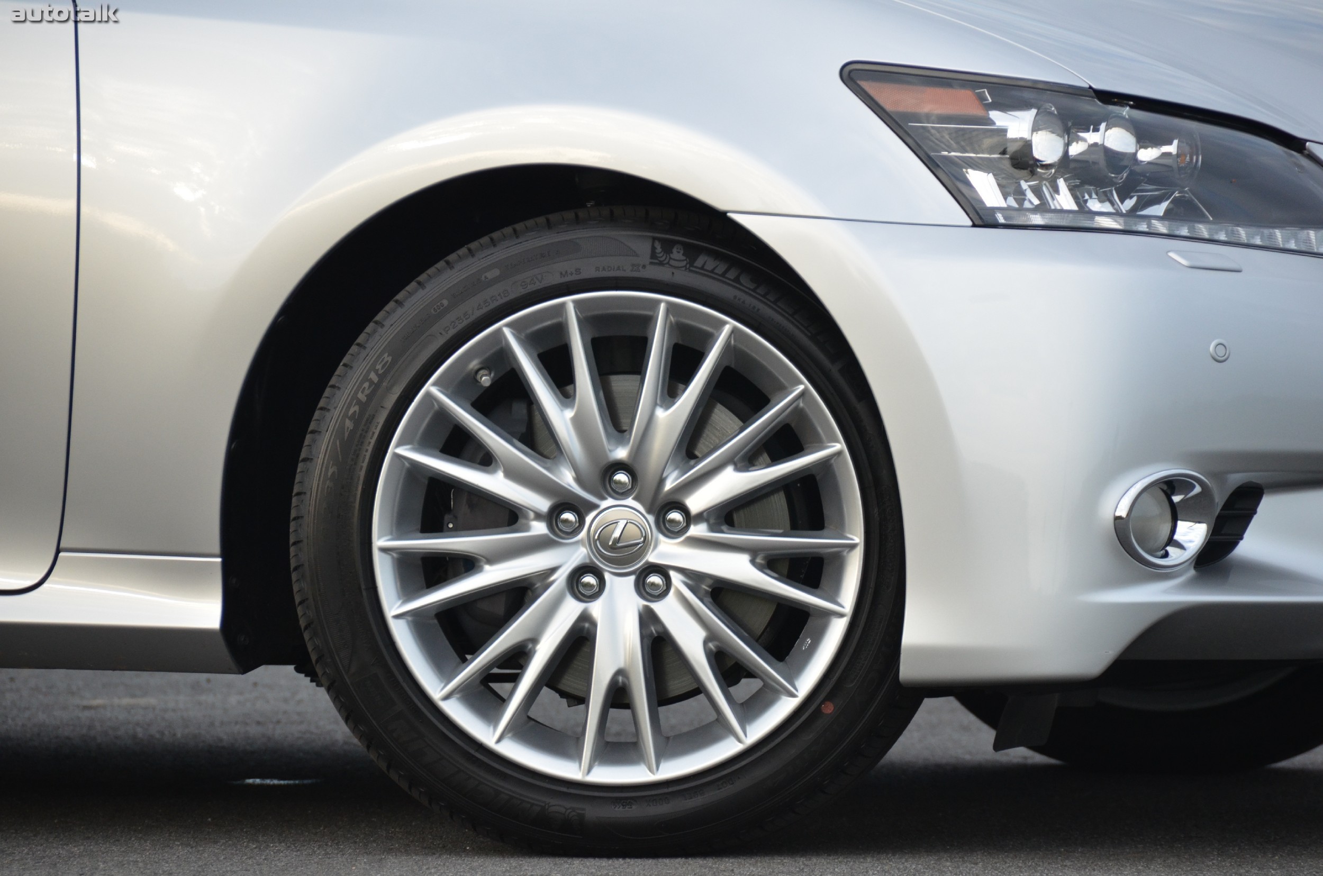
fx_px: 11002
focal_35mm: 300
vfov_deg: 4.6
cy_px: 438
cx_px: 662
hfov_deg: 6.9
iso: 800
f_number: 5.6
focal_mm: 200
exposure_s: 1/640
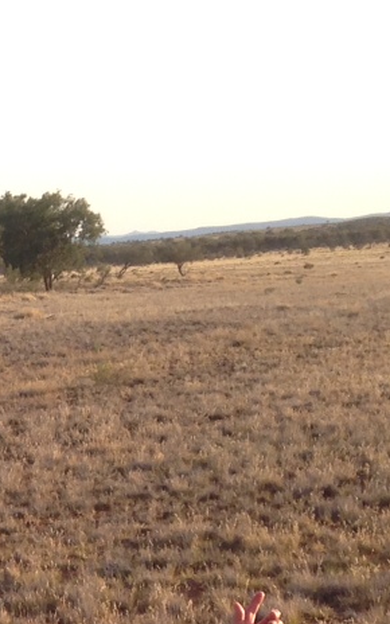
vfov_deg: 16.1
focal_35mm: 123
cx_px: -315
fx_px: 2092
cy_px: 792
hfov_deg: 10.1
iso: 50
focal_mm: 4.12
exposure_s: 1/420
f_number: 2.4
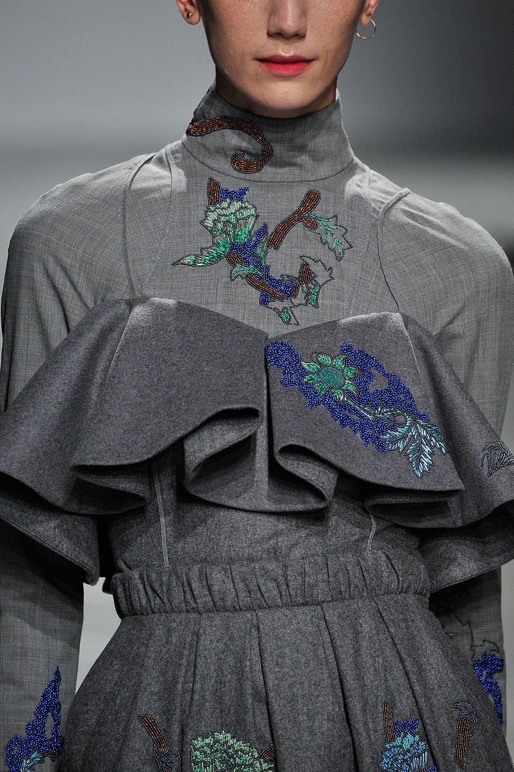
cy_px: 386
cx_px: 257
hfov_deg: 3.4
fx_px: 8573
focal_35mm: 400
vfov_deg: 5.2
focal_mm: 400
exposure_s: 1/500
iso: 2500
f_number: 5.6
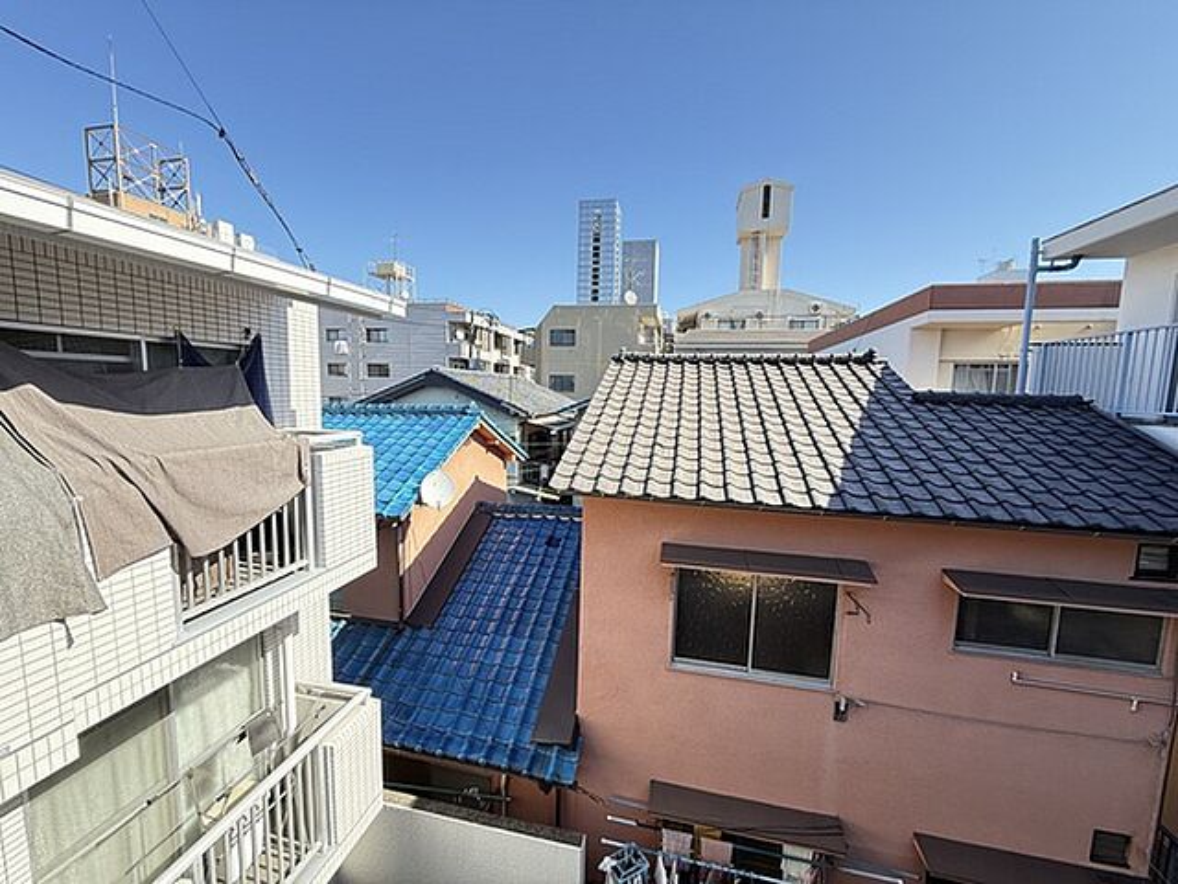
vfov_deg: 85.7
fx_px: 476
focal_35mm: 14
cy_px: 442
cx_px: 589
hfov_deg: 102.1
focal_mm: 2.22
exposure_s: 1/502
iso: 64
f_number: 2.2
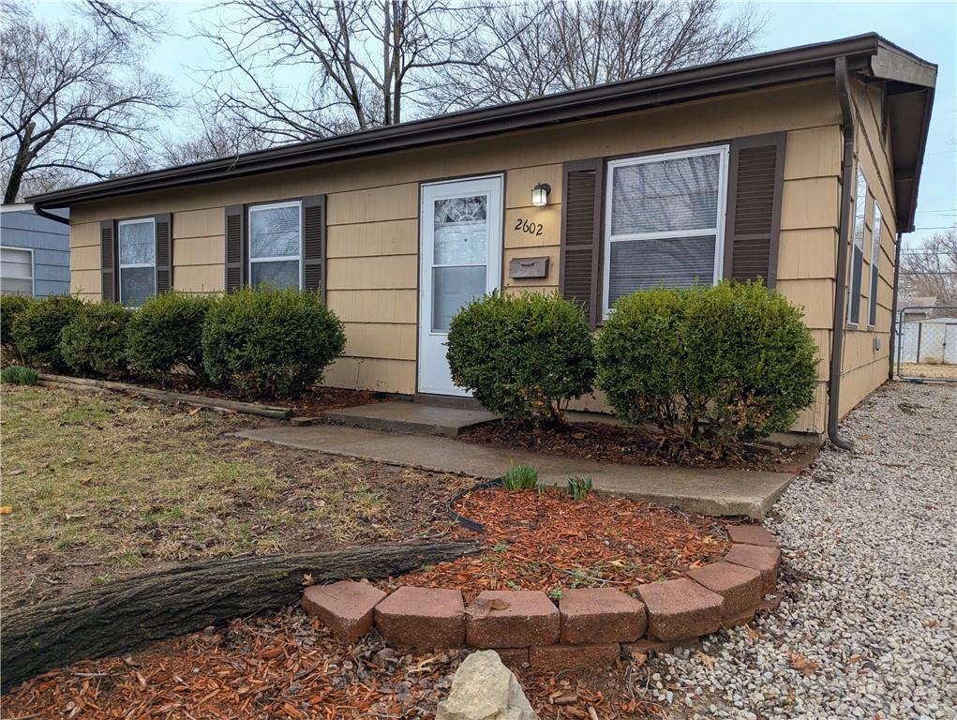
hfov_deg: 71.5
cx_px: 478
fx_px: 664
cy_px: 360
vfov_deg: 56.9
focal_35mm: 24
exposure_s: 1/256
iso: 44
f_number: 1.85
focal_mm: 6.81
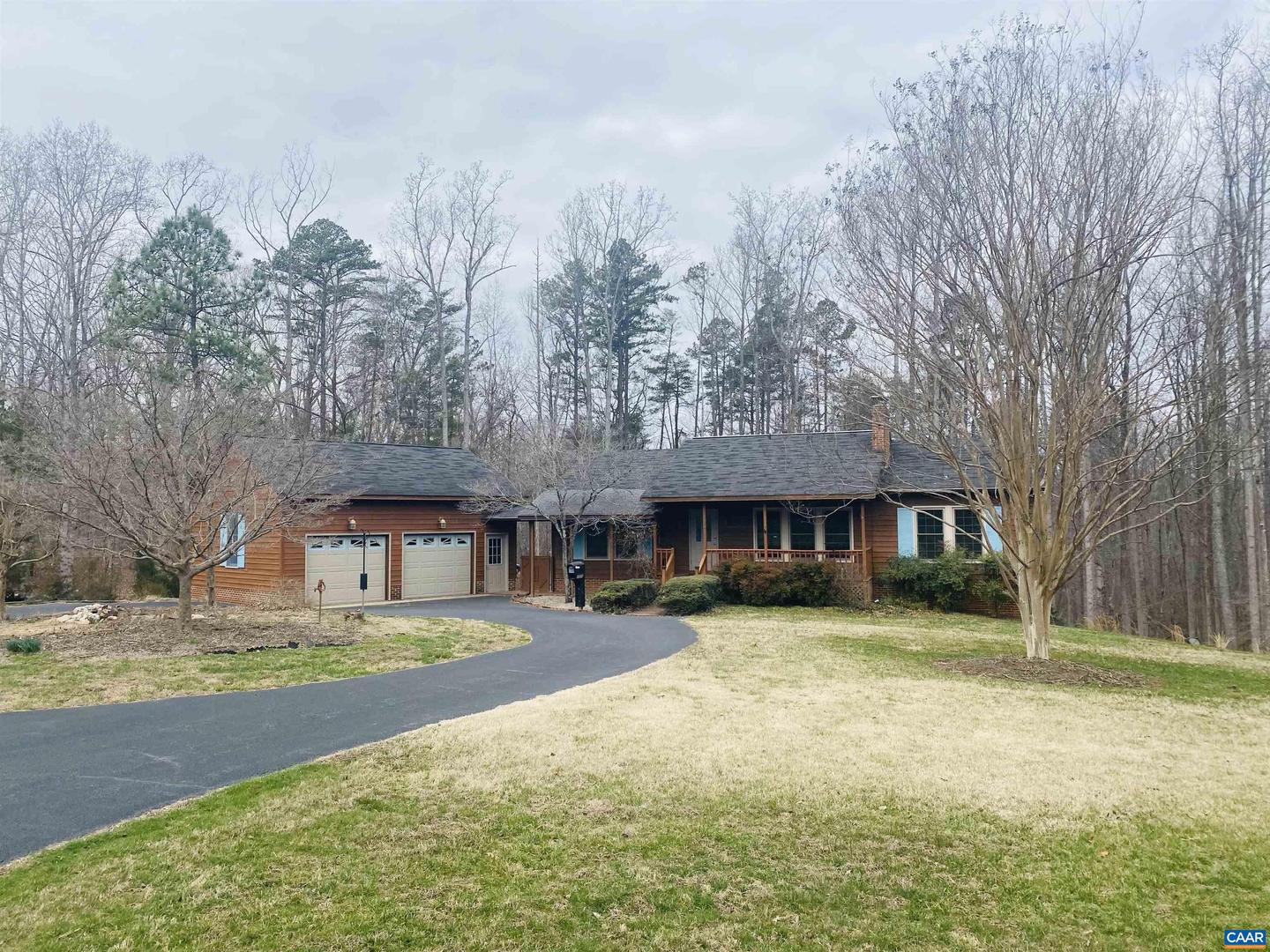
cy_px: 476
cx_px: 635
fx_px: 954
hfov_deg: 67.3
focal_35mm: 26
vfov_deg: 53.1
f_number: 1.8
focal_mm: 4.25
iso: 32
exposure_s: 1/1898
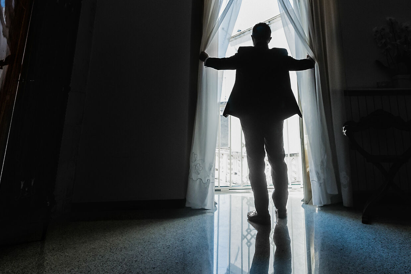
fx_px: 308
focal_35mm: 27
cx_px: 260
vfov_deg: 44.2
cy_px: 34
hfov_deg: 66.3
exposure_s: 1/200
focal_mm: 14
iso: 1000
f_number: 10
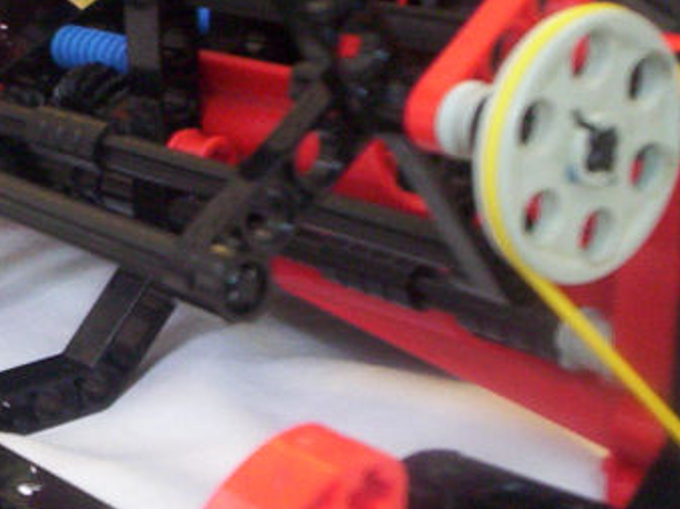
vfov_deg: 16.4
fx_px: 1767
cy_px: 276
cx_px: 91
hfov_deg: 21.4
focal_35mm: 90
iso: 140
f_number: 4.5
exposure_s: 1/79.1
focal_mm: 4.99
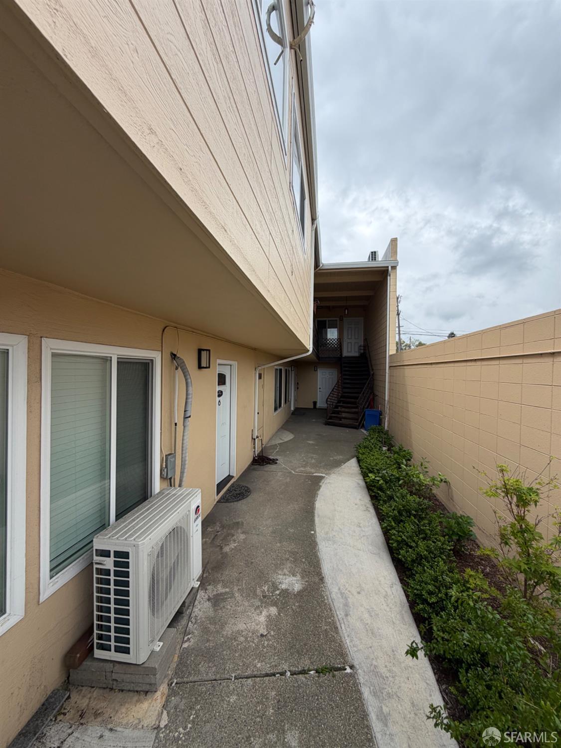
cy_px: 374
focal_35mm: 14
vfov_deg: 102.0
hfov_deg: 85.7
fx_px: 302
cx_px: 280
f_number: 2.2
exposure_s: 1/779
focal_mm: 2.22
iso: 20
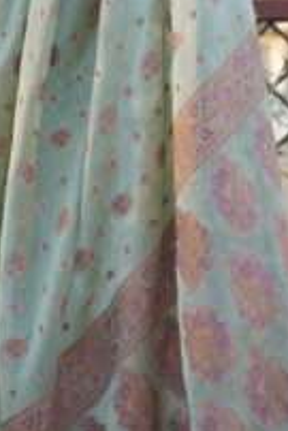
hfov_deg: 8.7
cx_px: -85
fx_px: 1869
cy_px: -100
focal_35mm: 156
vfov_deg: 12.8
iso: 1250
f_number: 2
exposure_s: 1/1600
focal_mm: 35
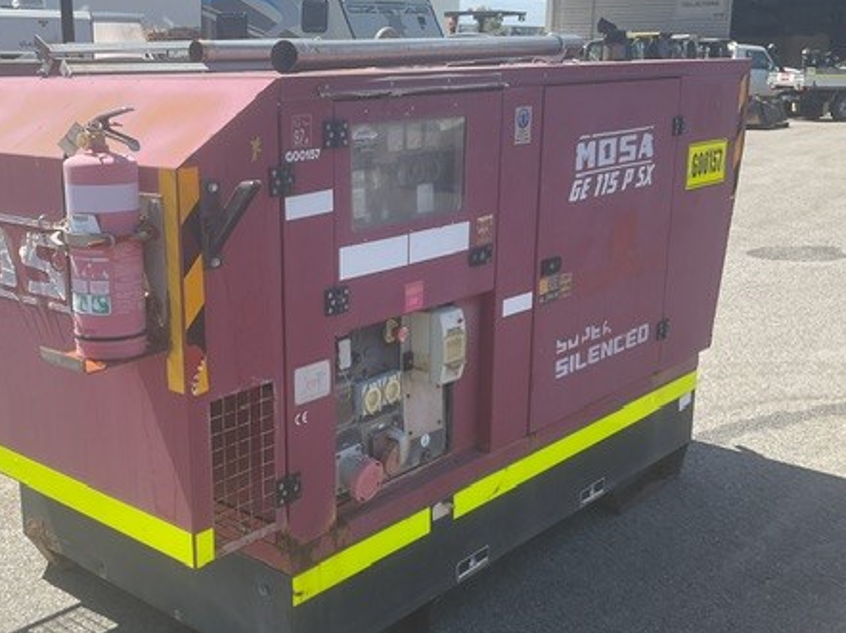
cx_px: 278
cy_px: 331
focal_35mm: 42
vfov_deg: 34.3
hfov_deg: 44.1
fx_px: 1026
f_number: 1.8
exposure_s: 1/1035
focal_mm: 3
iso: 16
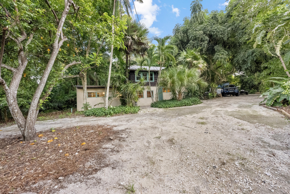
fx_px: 113
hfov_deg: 104.3
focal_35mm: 14
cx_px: 145
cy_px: 97
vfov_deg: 81.2
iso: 5000
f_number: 8
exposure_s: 1/250
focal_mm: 14
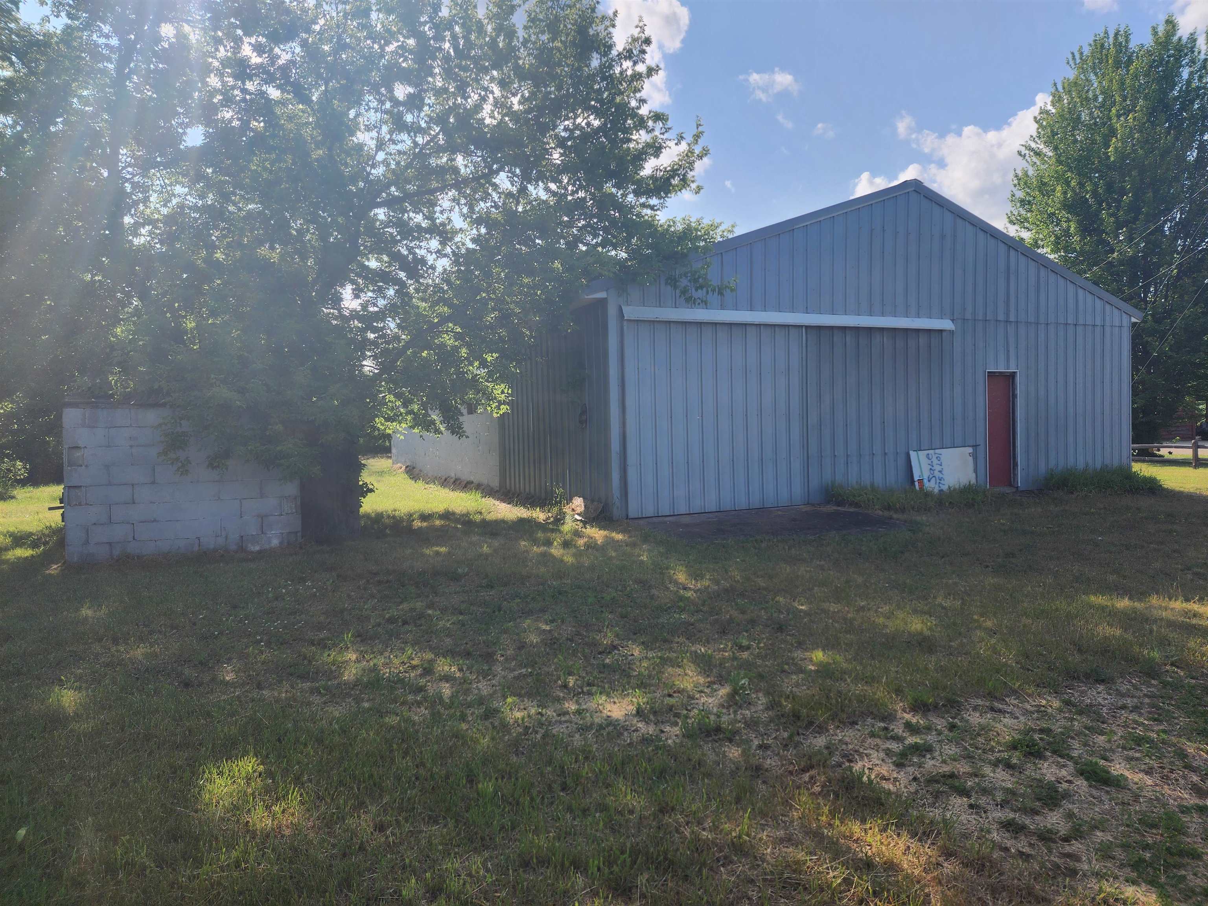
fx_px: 803
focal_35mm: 23
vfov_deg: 58.9
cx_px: 604
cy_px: 453
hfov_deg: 73.9
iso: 12
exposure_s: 1/986
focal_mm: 6.4
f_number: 1.8
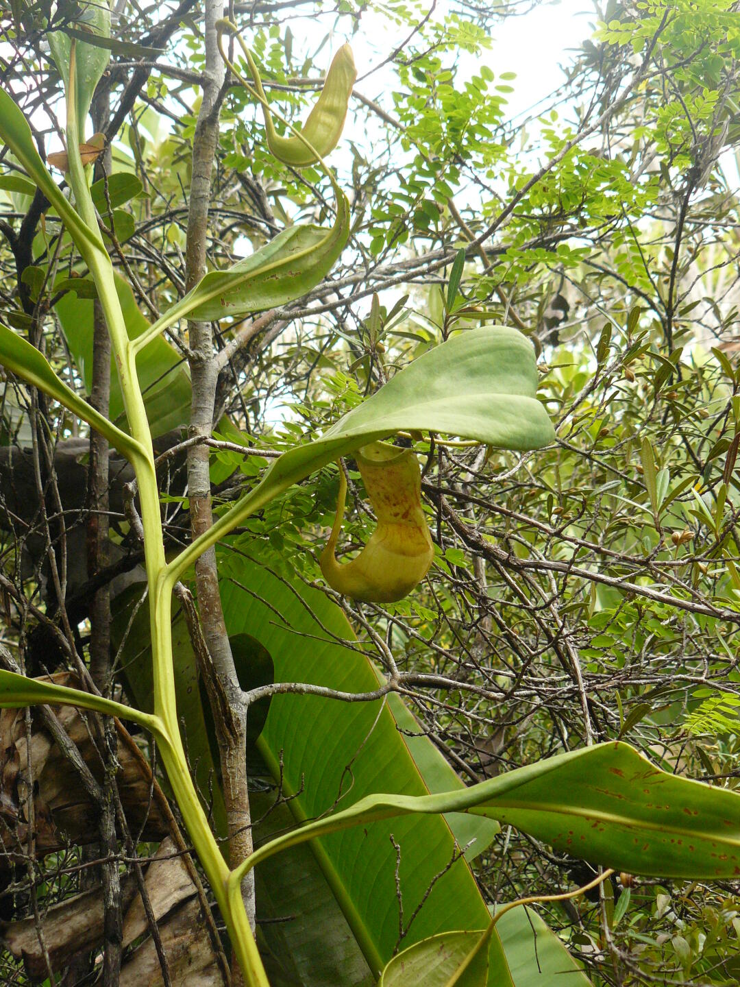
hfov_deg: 23.7
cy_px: 494
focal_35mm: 62
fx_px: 1767
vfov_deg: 31.2
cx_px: 370
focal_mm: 10.4
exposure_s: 1/125
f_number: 3.2
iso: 200
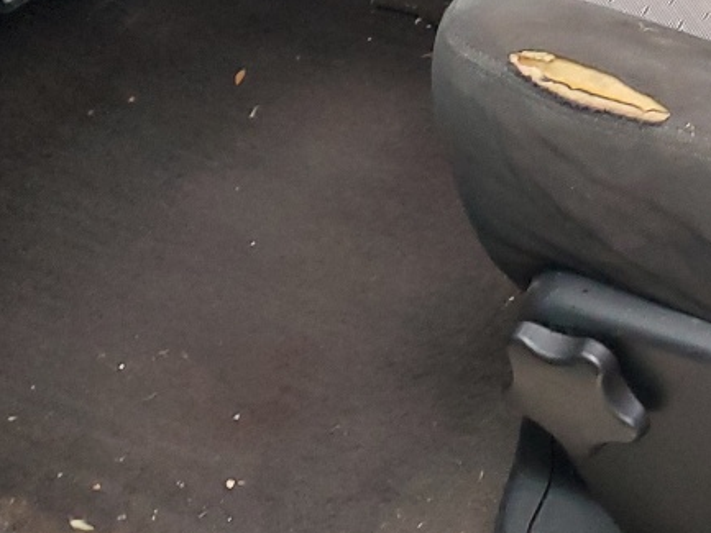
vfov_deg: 14.2
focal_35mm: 96
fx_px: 1972
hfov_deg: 19.2
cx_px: 864
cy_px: -321
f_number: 1.5
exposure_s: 1/60.2
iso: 199
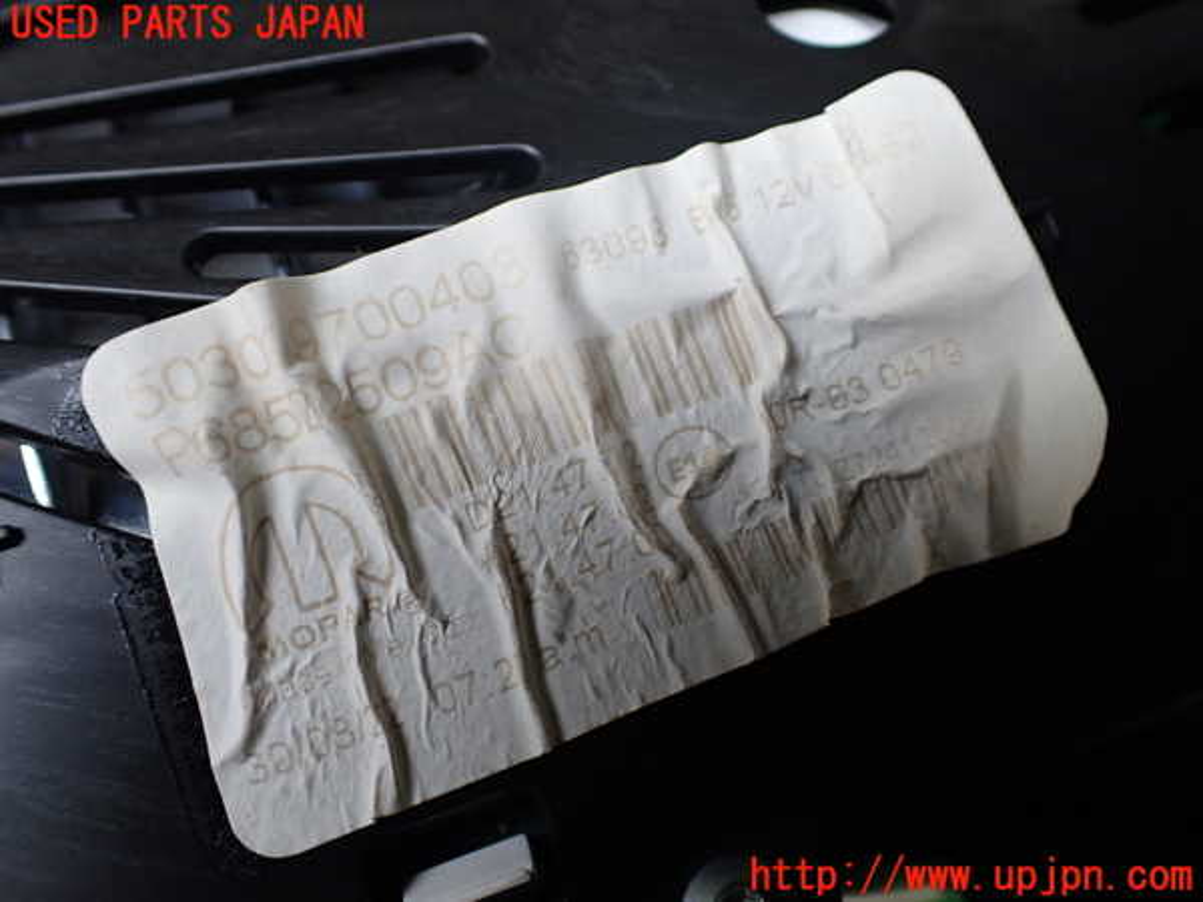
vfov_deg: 46.8
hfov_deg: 60.0
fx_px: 1043
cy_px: 451
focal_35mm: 30
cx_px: 602
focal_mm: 5.4
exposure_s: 1/125
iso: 320
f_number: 2.3
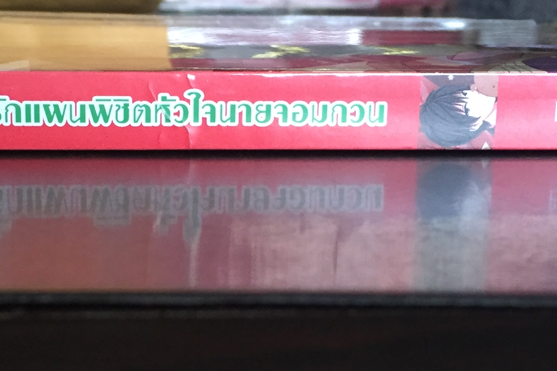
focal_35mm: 78
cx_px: 206
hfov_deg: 25.9
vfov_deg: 17.5
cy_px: 237
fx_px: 1207
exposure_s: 1/33
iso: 160
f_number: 2.2
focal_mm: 4.15
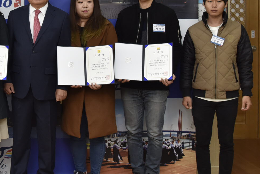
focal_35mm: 74
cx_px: 36
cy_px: 16
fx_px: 534
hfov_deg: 26.6
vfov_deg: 18.1
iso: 800
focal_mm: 30
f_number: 5
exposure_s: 1/125
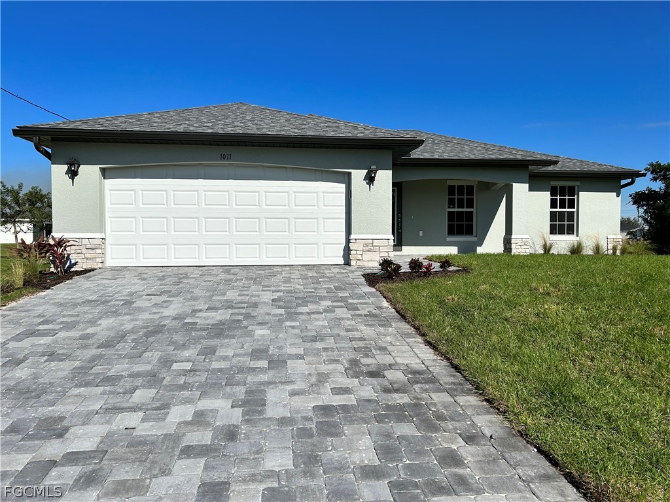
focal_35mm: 26
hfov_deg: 67.3
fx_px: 503
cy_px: 251
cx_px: 335
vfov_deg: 53.1
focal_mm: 5.7
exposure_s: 1/8696
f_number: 1.5
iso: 50
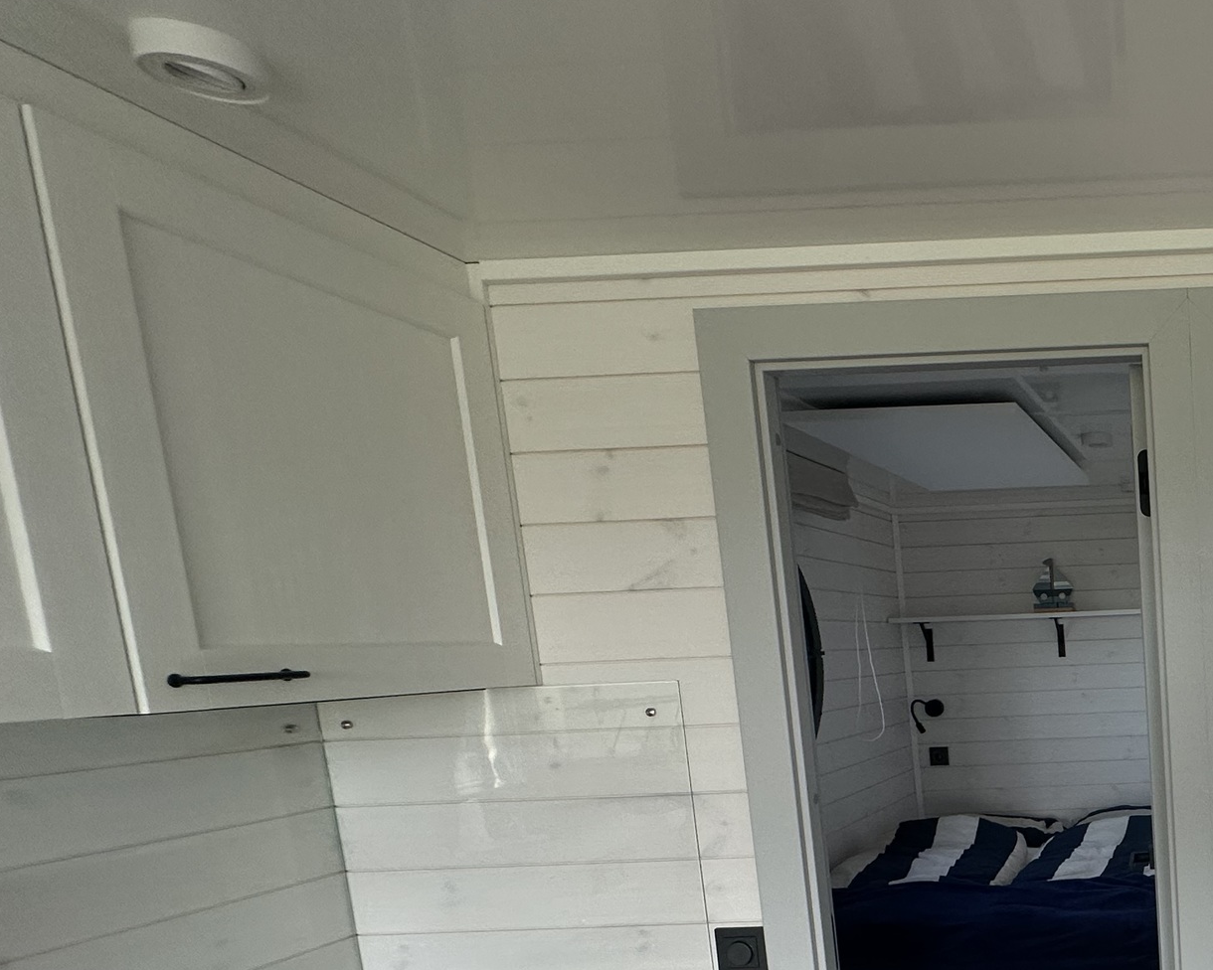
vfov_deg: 48.6
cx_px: 1237
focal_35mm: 28
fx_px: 1005
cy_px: 775
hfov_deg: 49.5
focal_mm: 2.22
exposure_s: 1/99
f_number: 2.2
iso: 100
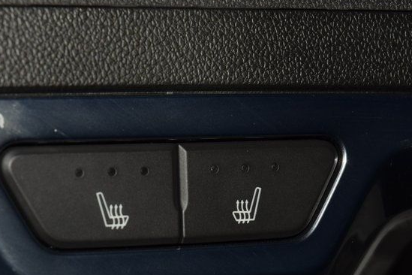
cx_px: 184
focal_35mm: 196
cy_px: 211
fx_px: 2243
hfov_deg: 10.5
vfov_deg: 7.0
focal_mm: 70
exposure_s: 1/125
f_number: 8
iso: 100
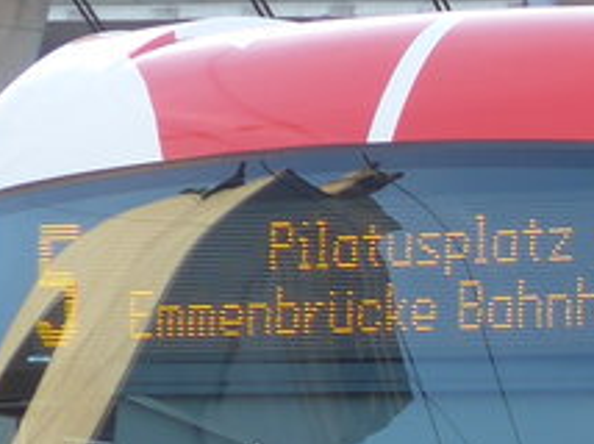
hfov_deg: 8.3
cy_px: 508
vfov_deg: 6.4
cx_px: 1063
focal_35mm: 230
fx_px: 3942
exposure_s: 1/160
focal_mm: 8.4
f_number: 2.8
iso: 80
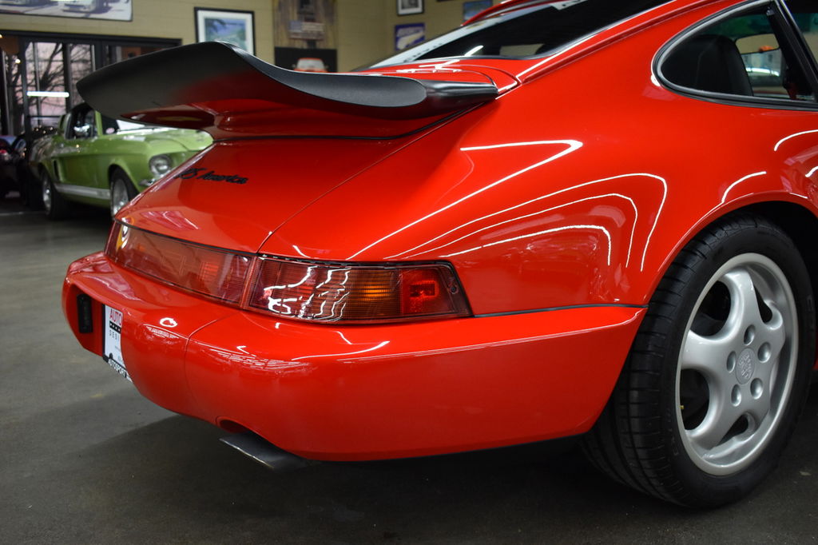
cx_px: 409
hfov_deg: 55.1
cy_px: 272
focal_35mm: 34
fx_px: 784
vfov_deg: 38.3
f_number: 3.8
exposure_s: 1/125
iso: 1250
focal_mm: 23
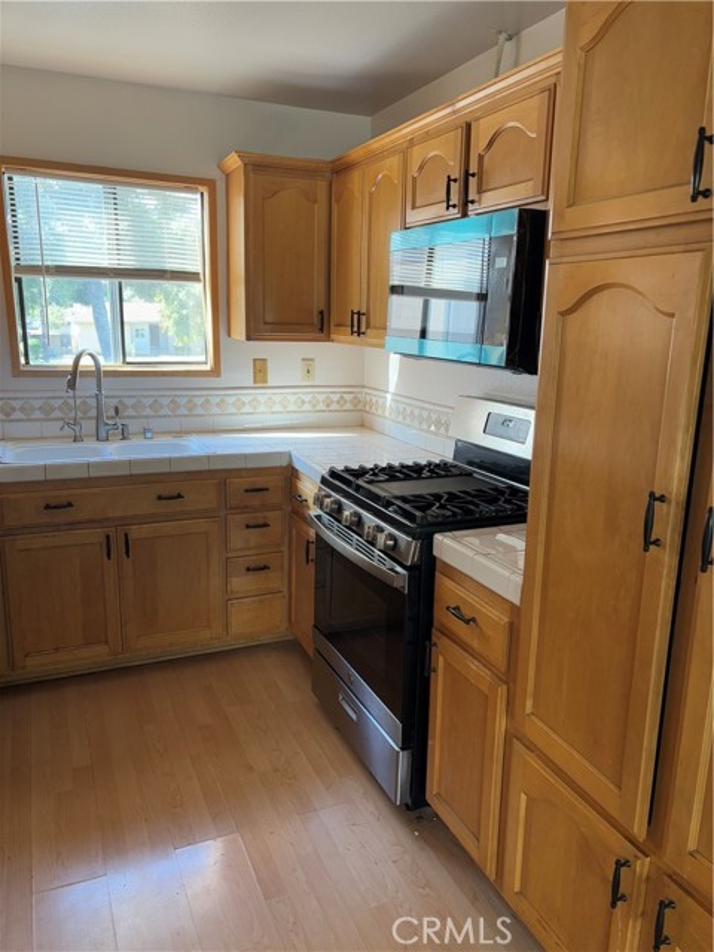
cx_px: 357
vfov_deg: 67.3
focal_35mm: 26
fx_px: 715
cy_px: 476
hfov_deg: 53.1
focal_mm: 5.96
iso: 125
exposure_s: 1/98
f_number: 1.6
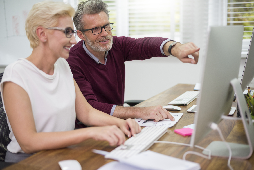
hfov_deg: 39.6
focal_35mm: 50
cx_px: 127
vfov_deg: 27.0
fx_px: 353
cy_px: 85
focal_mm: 50
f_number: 2
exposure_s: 1/125
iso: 160
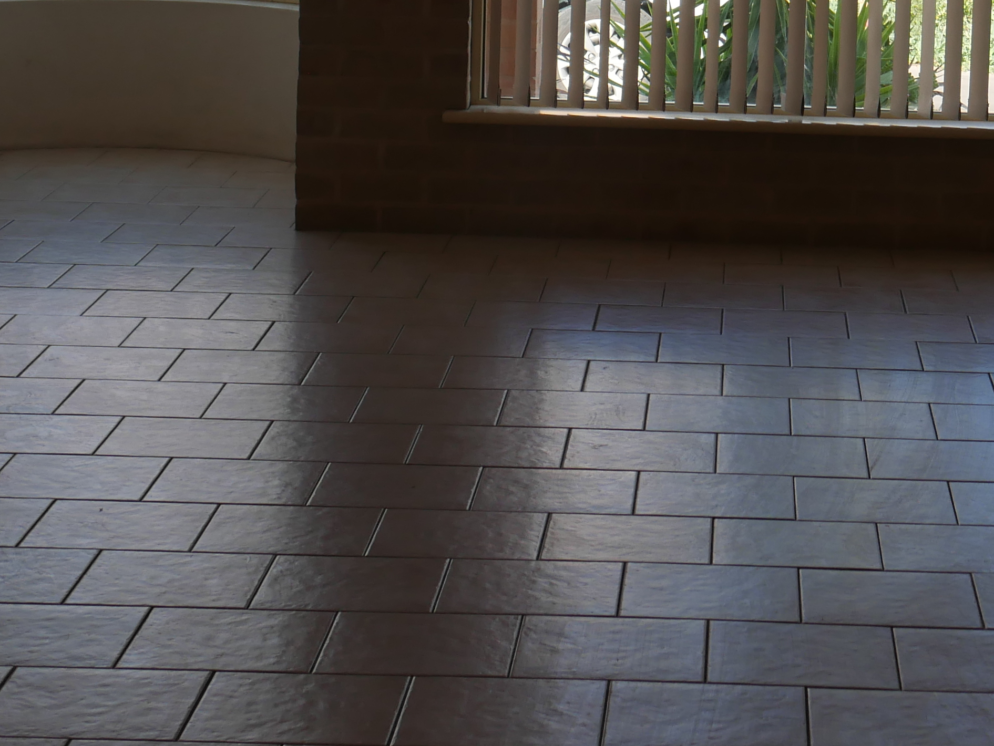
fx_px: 2930
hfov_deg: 19.0
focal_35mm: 102
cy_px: -88
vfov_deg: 14.2
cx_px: 823
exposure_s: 1/160
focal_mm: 21
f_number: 6.3
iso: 200
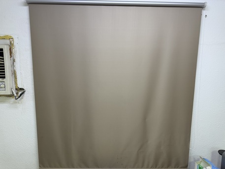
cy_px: 84
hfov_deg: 71.6
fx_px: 156
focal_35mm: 24
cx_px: 112
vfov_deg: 56.8
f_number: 1.78
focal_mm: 6.76
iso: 160
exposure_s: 1/60
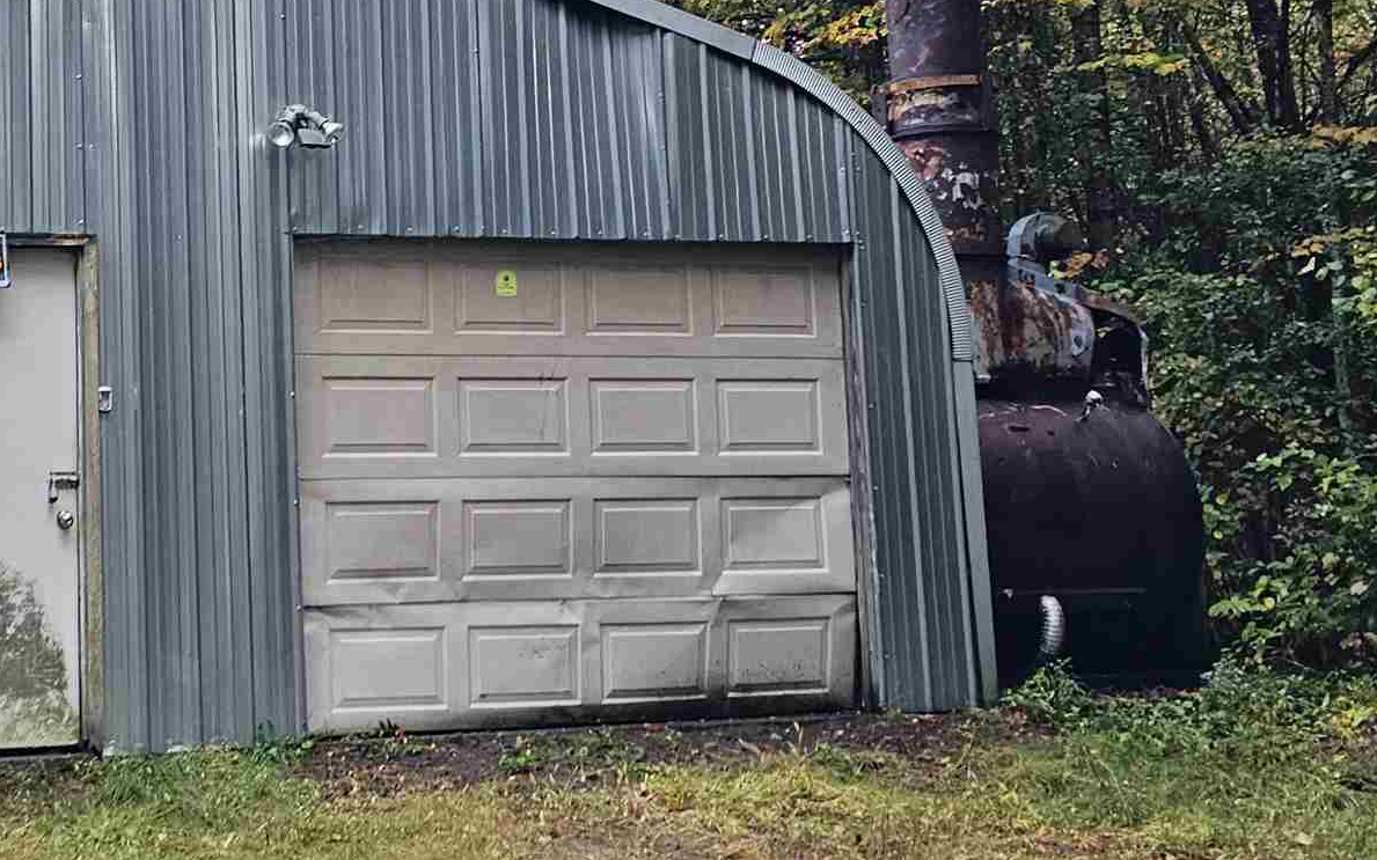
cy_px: 225
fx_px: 2364
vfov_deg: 20.5
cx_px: 202
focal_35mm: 63
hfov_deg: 31.3
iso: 160
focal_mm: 6.3
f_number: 1.7
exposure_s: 1/207
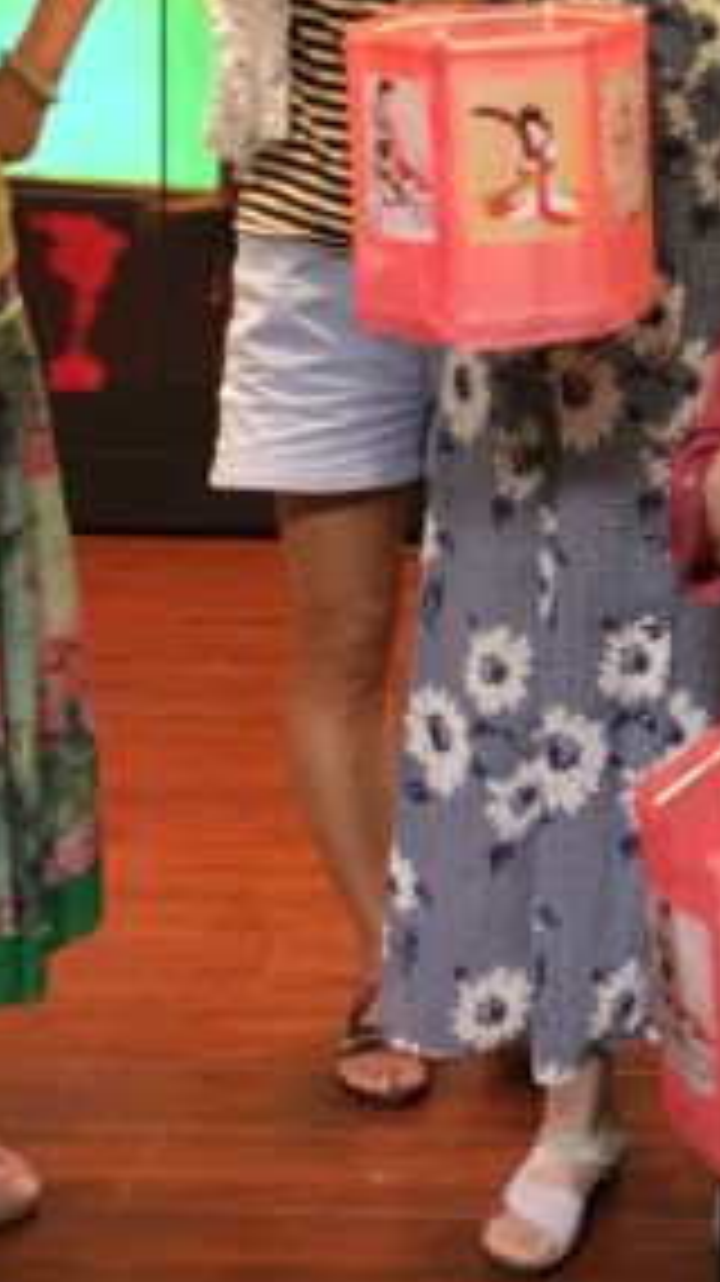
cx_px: 1192
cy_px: -81
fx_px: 3773
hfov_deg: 10.4
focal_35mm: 111
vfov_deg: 18.6
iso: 50
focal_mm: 4.15
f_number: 2.2
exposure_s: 1/33
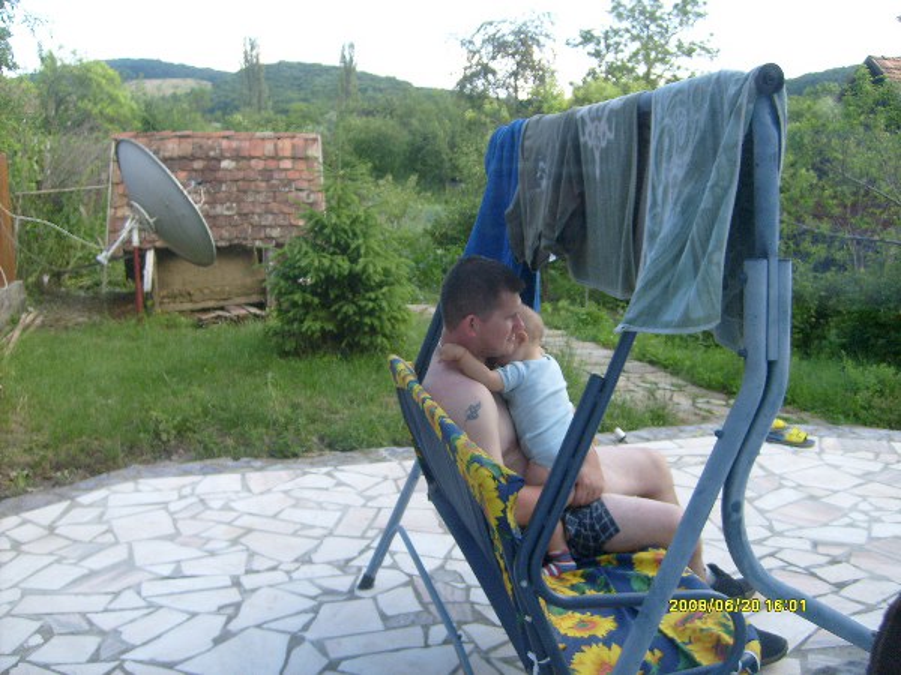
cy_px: 338
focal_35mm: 35
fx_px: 911
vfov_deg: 40.7
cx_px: 450
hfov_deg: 52.6
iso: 80
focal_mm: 5.8
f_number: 2.8
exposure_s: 1/250
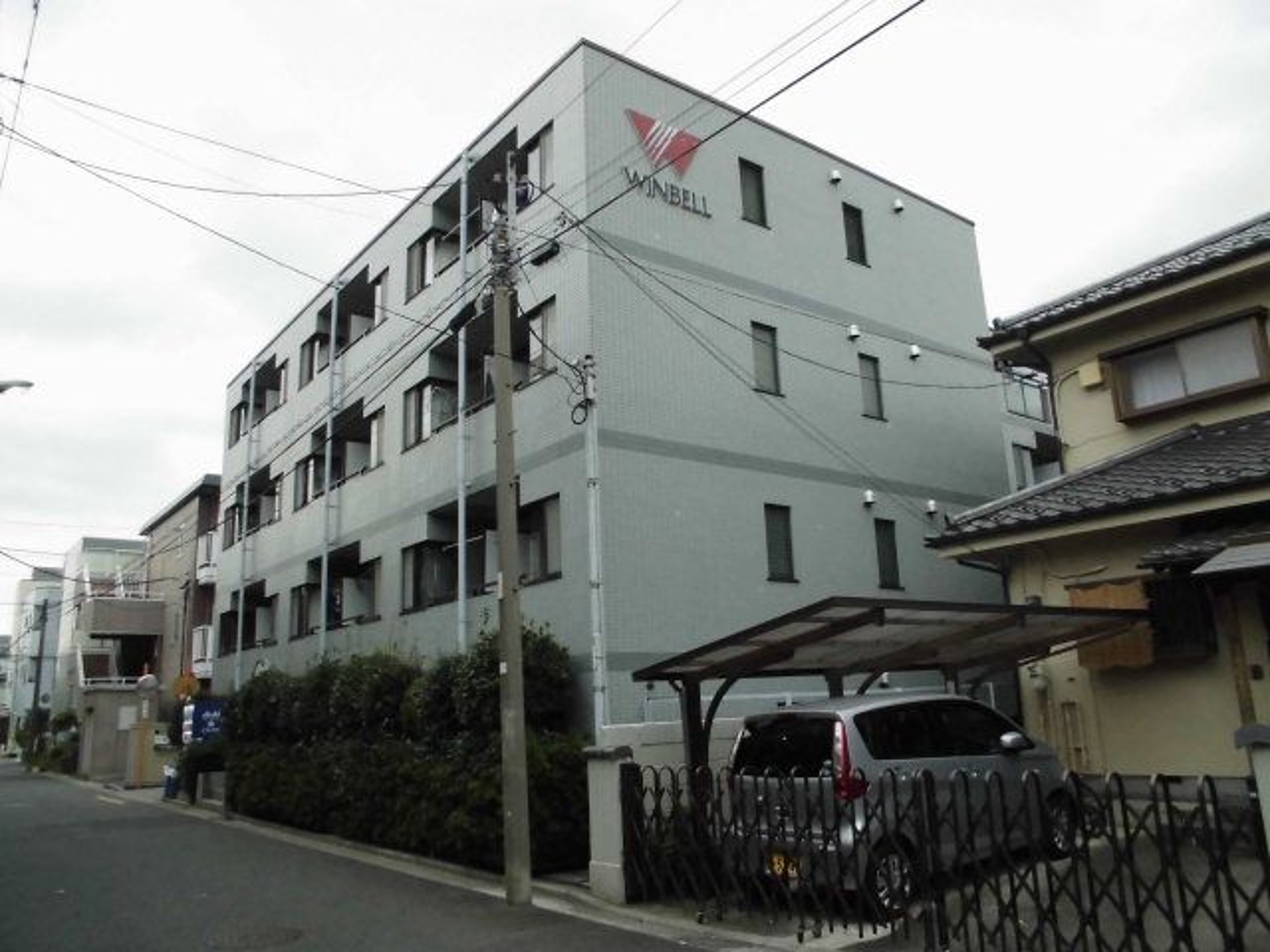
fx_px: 954
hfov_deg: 67.3
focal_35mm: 26
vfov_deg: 53.1
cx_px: 635
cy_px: 476
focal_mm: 4.6
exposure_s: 1/60
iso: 400
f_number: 3.5
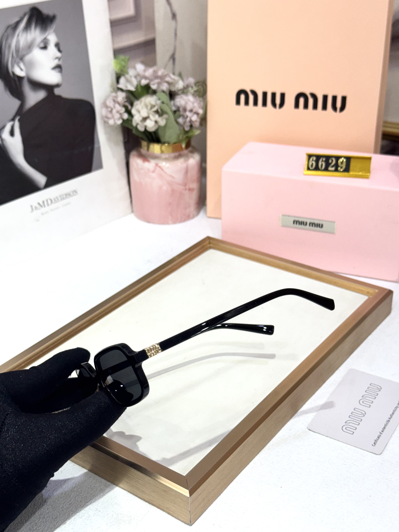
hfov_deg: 30.3
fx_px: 738
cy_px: 266
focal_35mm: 48
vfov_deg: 39.7
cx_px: 200
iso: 80
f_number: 1.78
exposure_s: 1/100
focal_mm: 6.76
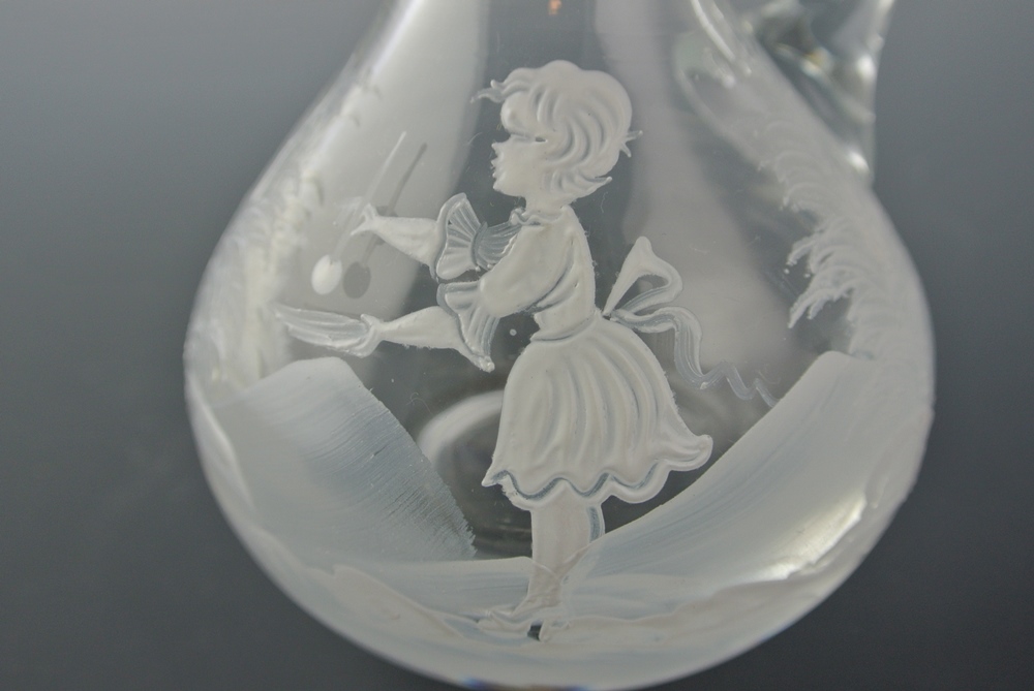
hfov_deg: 51.8
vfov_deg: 36.0
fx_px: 1064
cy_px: 346
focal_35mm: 37
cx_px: 517
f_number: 4
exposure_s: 1/160
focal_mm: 14
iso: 200
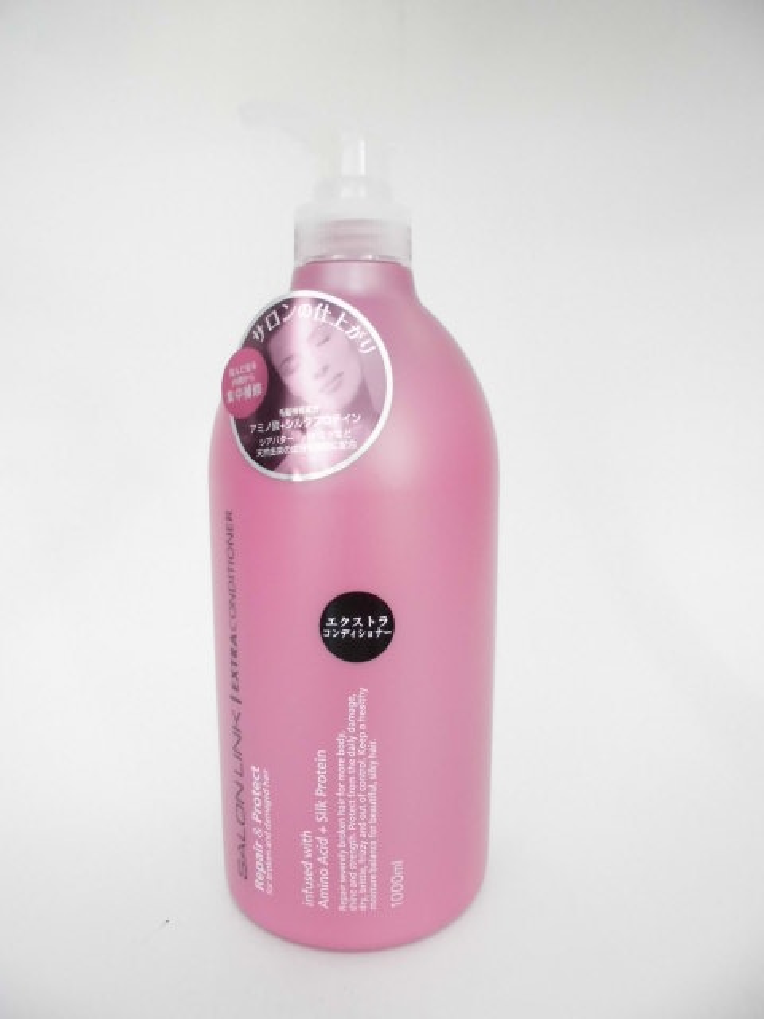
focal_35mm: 26
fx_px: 765
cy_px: 510
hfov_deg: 53.1
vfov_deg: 67.3
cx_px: 382
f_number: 3.5
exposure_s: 1/40
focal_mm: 4.6
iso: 400
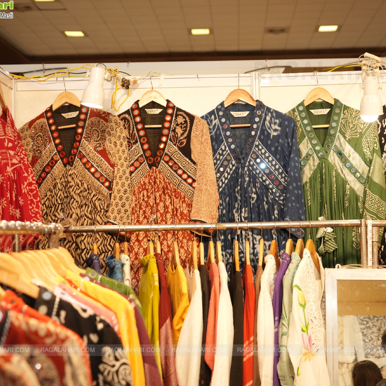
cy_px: 192
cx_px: 200
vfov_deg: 29.1
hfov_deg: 29.1
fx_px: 744
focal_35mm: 59
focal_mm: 46
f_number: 5
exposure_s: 1/160
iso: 400
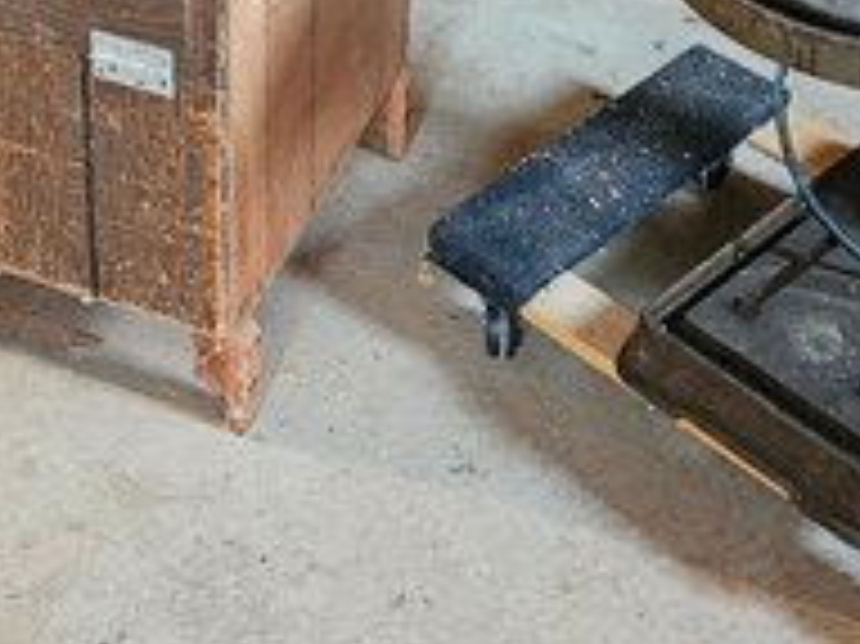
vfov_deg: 17.5
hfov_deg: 25.6
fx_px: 1887
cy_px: -304
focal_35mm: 76
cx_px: 299
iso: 640
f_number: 1.8
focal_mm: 5.4
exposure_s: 1/120
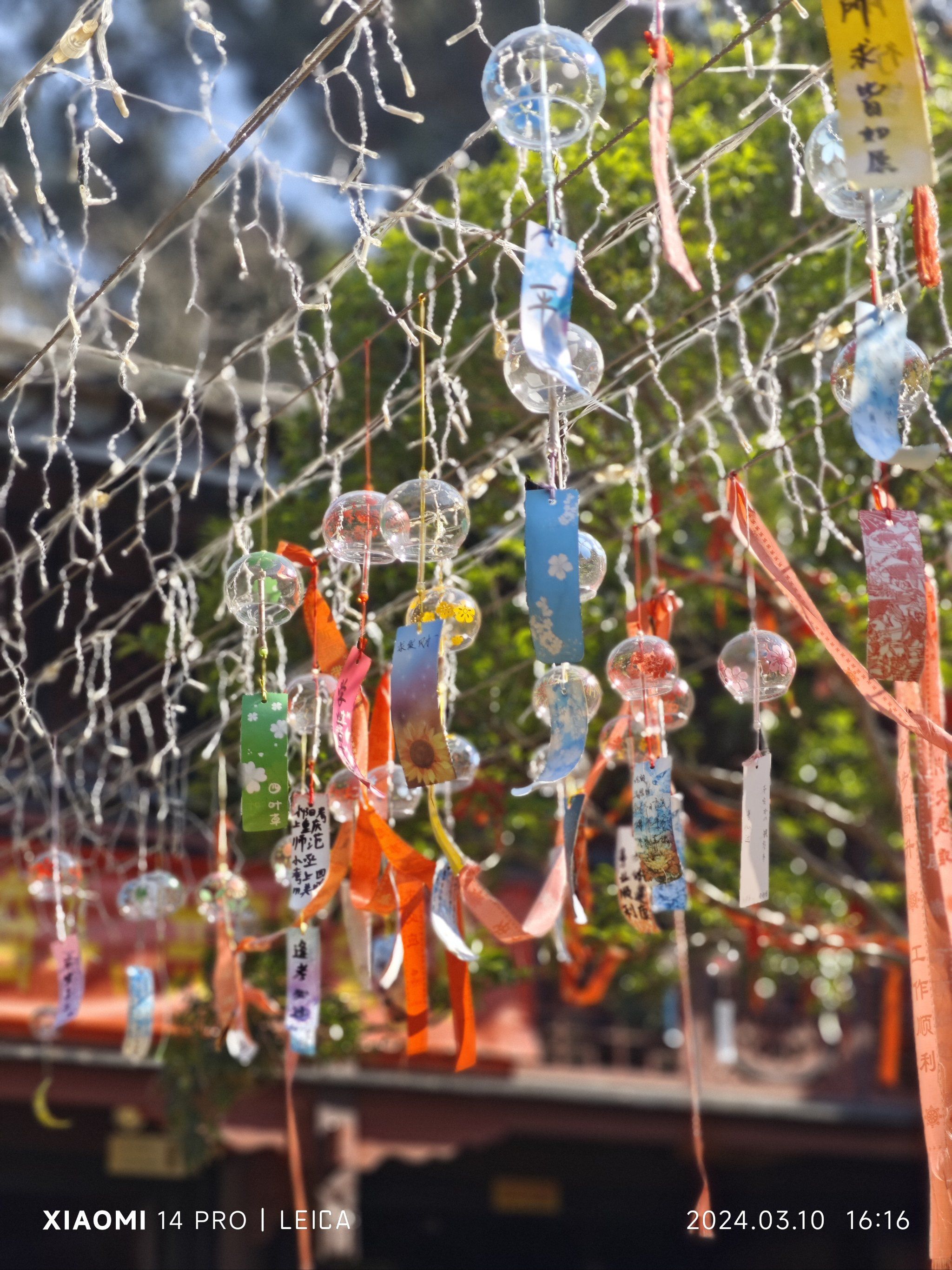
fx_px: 2457
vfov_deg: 29.0
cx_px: 476
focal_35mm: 67
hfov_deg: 21.9
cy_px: 635
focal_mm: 10.1
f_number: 2
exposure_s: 1/435
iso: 50
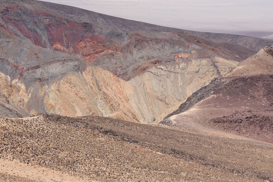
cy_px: 88
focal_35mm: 100
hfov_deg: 20.4
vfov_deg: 13.7
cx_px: 119
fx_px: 758
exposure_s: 1/320
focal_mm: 70
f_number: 13
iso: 200
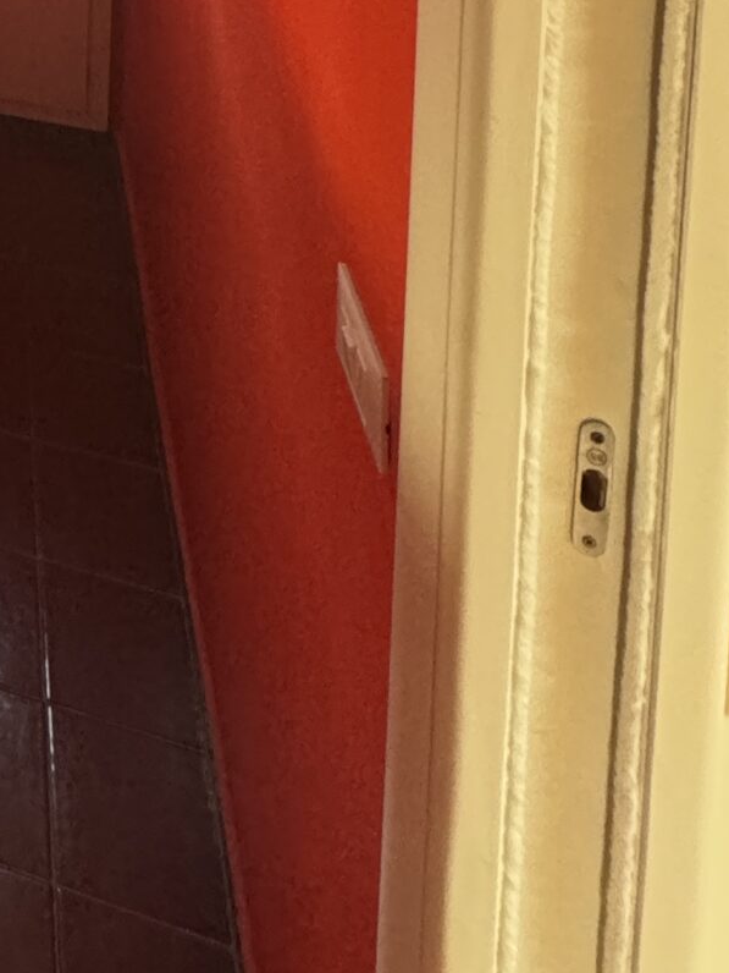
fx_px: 1264
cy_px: -590
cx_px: -440
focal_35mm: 45
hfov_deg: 23.6
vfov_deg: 26.0
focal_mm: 2.22
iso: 320
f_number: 2.2
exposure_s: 1/72
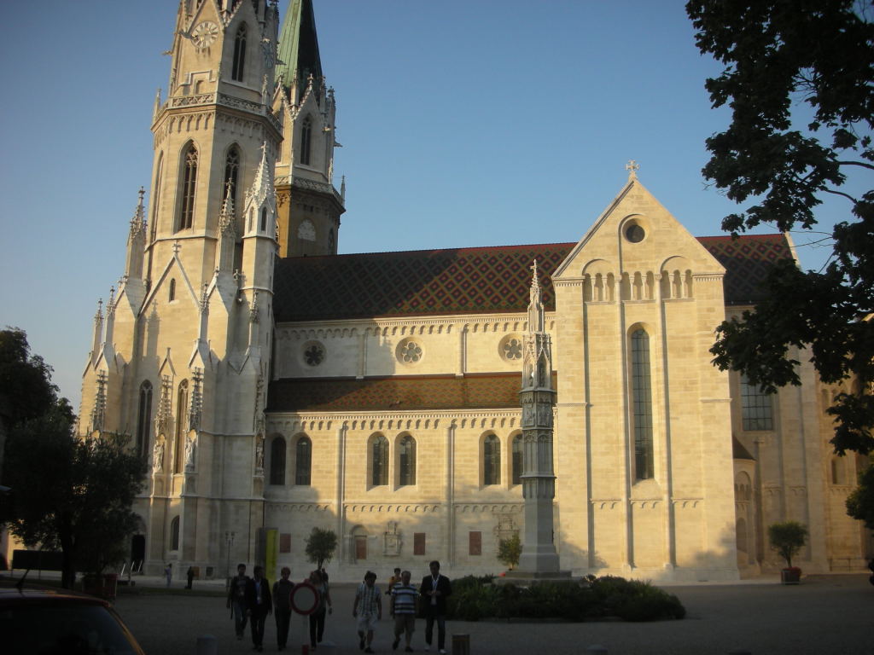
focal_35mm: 35
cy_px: 328
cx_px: 437
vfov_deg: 40.7
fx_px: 884
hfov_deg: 52.6
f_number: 3
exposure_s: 1/353
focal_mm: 5.8
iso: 50
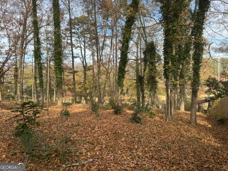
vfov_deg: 56.8
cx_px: 114
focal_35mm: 24
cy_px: 86
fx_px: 158
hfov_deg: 71.6
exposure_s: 1/842
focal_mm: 6.76
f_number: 1.78
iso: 80
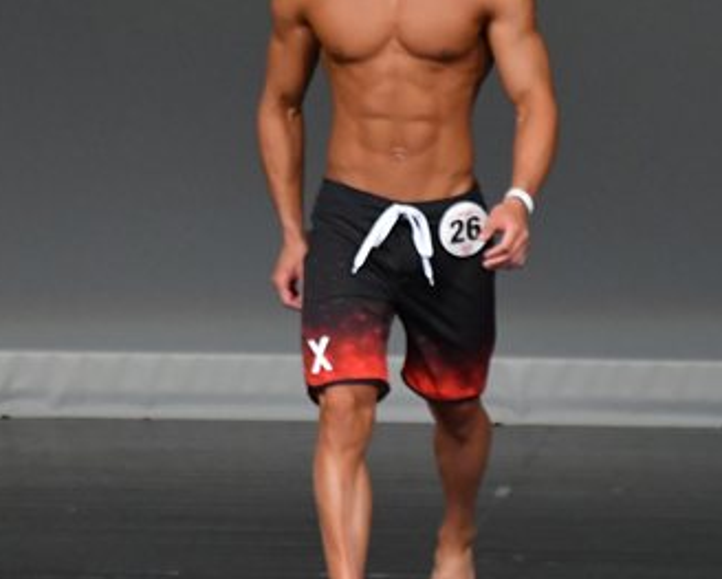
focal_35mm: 764
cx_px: 380
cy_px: 214
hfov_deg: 2.5
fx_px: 16340
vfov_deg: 2.0
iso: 4000
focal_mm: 230
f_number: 5.6
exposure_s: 1/400
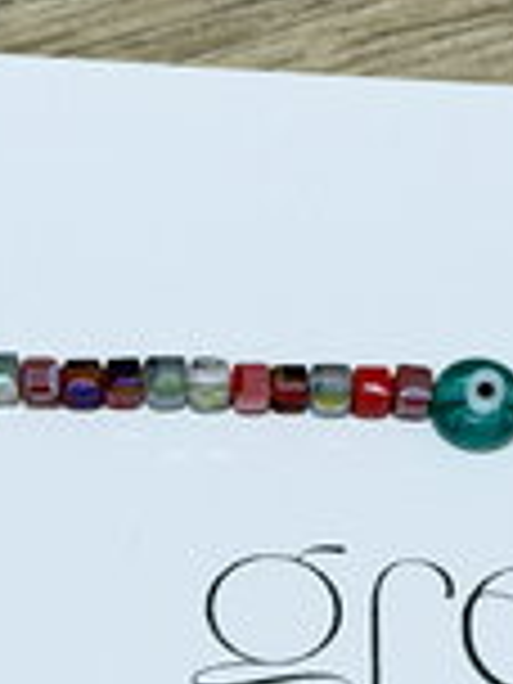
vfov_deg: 11.8
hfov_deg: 8.8
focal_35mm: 168
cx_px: 472
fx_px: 3320
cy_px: 232
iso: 64
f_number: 1.78
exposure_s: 1/50
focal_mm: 6.76
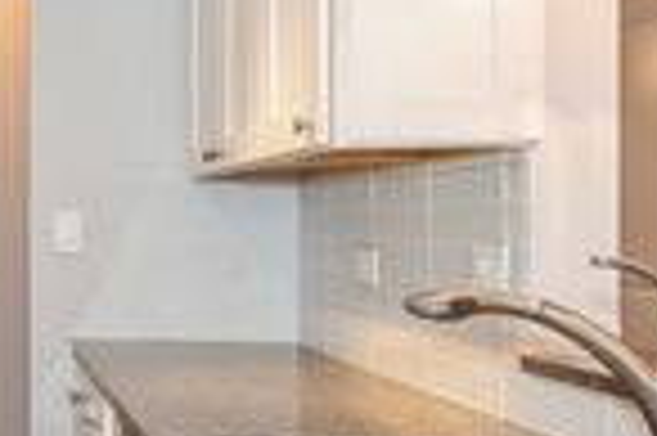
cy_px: 234
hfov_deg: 29.4
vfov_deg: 24.1
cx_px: -176
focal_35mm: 56
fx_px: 1021
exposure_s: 1/6
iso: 400
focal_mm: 17
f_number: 8
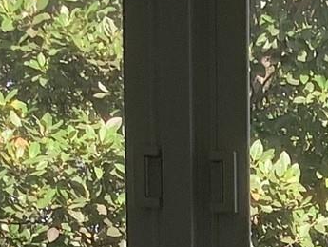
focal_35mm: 184
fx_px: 1744
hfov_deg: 10.4
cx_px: 463
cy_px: 627
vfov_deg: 7.5
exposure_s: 1/100
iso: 40
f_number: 2.4
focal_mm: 3.3
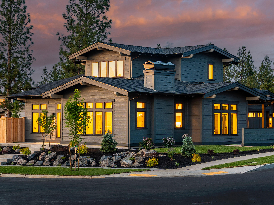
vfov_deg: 16.8
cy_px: 102
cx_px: 150
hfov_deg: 22.2
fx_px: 697
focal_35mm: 88
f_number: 8
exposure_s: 2
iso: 100
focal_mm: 54
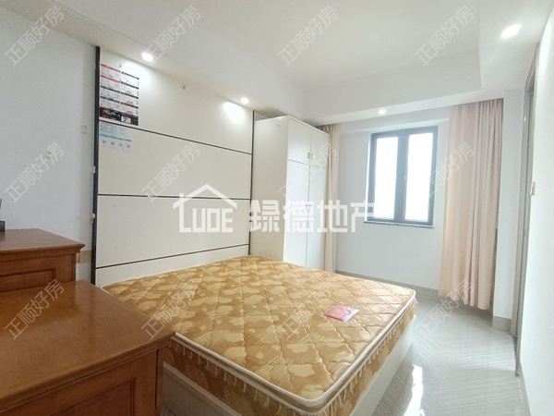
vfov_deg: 74.7
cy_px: 208
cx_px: 277
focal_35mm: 17
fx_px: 272
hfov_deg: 91.0
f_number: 2.4
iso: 273
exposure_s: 1/33.3
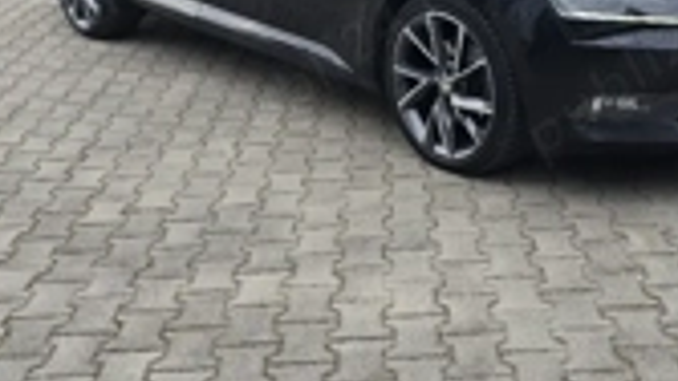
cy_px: 105
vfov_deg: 19.9
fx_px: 1079
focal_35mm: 60
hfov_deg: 34.7
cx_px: 422
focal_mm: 6.3
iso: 12
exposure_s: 1/278
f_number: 1.7
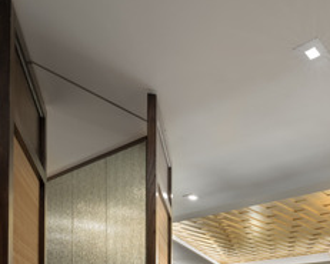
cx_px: 317
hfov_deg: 42.5
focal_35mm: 38
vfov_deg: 31.6
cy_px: 330
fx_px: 371
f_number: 16
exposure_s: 2.5
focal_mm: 12
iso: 250
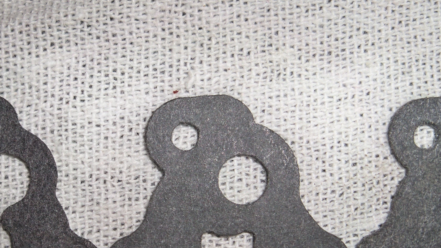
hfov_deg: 32.3
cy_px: 190
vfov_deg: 18.4
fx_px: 760
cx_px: 209
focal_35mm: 65
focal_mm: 6.2
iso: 200
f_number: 3.5
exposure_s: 1/30
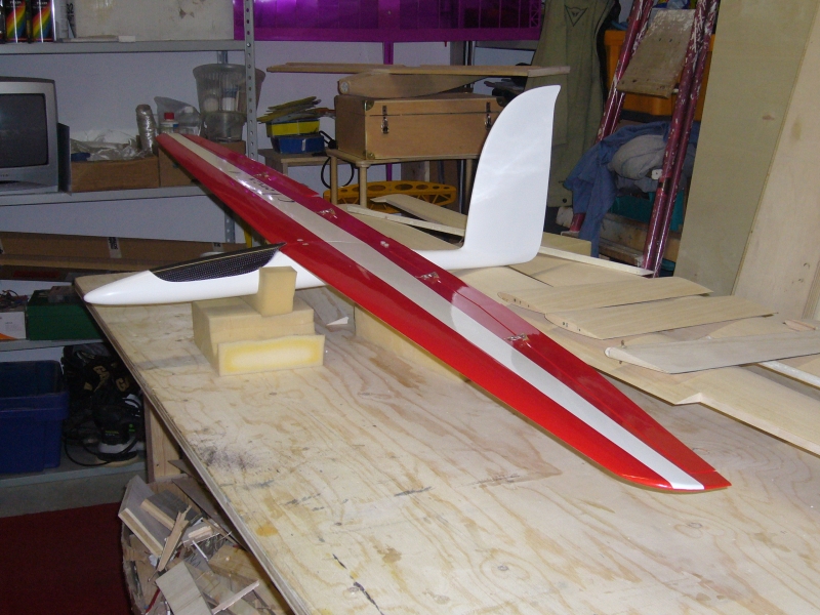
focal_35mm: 50
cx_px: 410
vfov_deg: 29.1
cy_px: 308
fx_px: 1184
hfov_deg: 38.2
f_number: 3.3
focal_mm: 8.3
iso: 160
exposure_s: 1/60
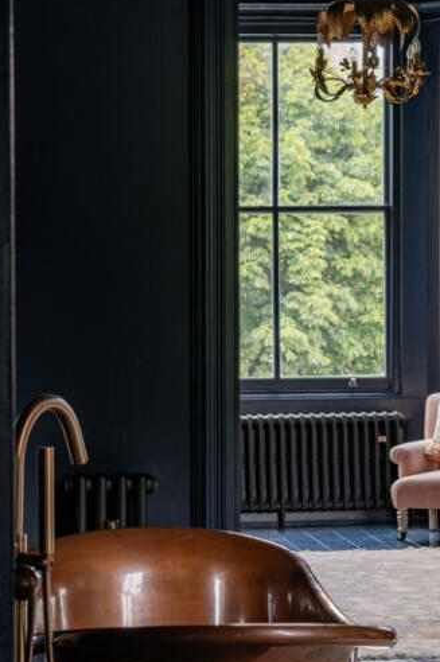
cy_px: 464
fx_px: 1837
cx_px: 361
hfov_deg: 13.6
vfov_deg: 20.3
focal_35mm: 100
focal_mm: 48
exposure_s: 1/60
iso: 320
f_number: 6.3
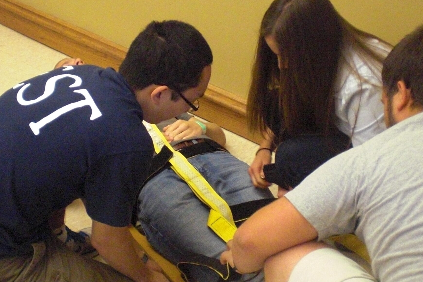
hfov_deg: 34.5
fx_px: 682
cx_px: 218
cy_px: 141
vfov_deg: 23.4
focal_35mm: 58
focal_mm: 6.3
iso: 800
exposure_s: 1/100
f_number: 3.1
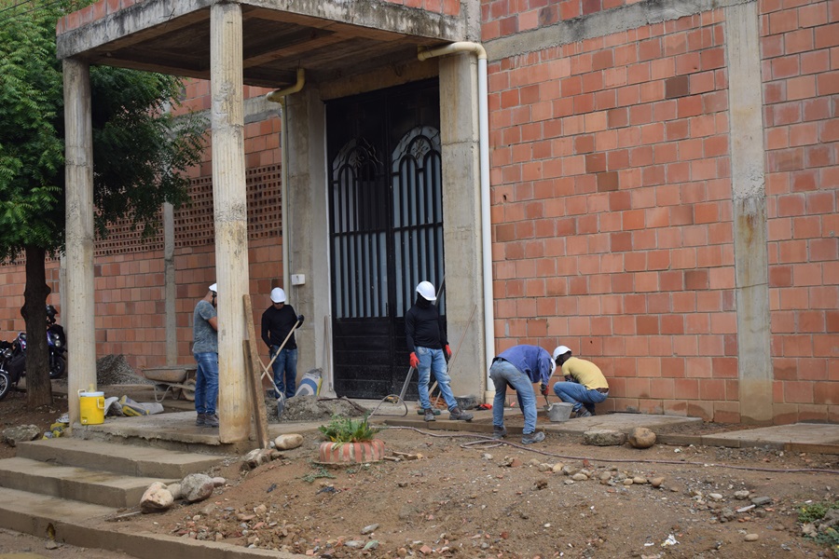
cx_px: 420
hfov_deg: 37.9
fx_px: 1223
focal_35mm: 52
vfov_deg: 25.8
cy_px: 280
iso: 400
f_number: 5
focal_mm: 35
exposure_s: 1/1250
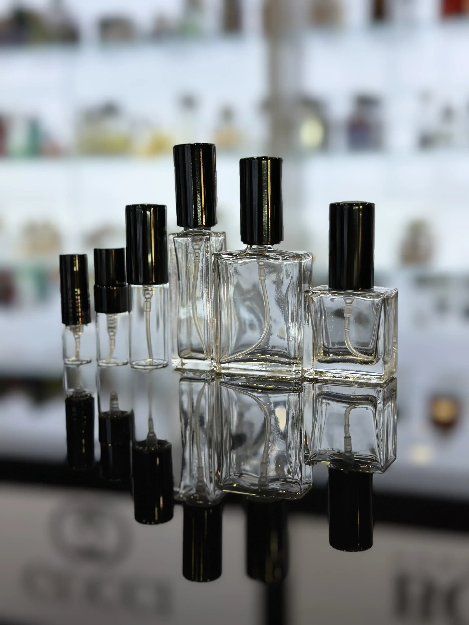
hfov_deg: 30.3
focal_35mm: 48
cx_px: 234
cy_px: 312
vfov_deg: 39.7
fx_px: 867
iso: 80
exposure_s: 1/121
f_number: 1.78
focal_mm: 6.86
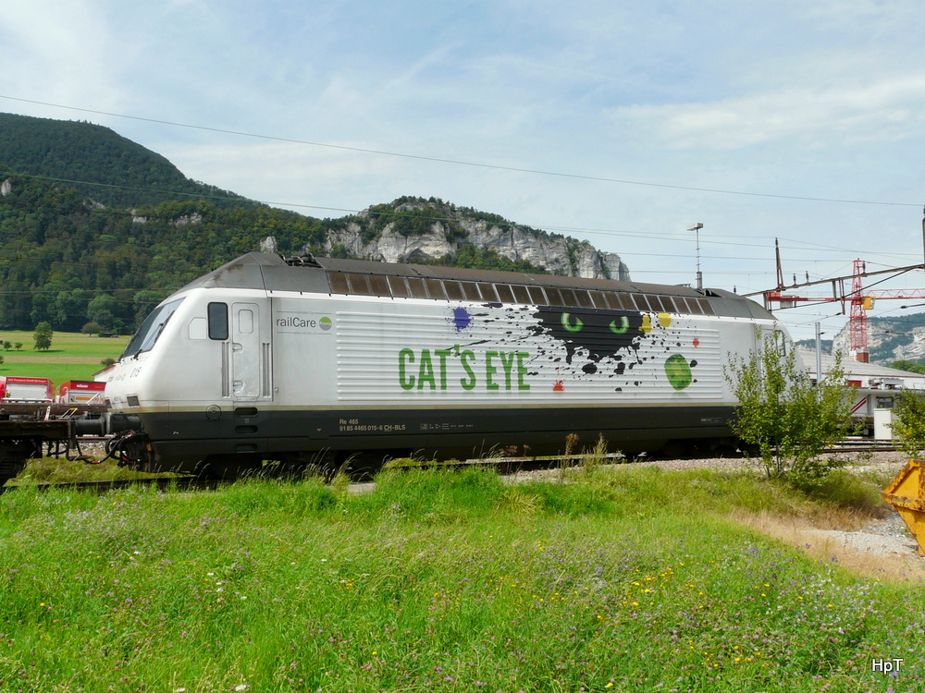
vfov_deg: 38.7
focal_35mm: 37
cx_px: 462
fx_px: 989
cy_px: 346
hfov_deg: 50.1
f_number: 5.6
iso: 100
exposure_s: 1/400
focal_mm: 6
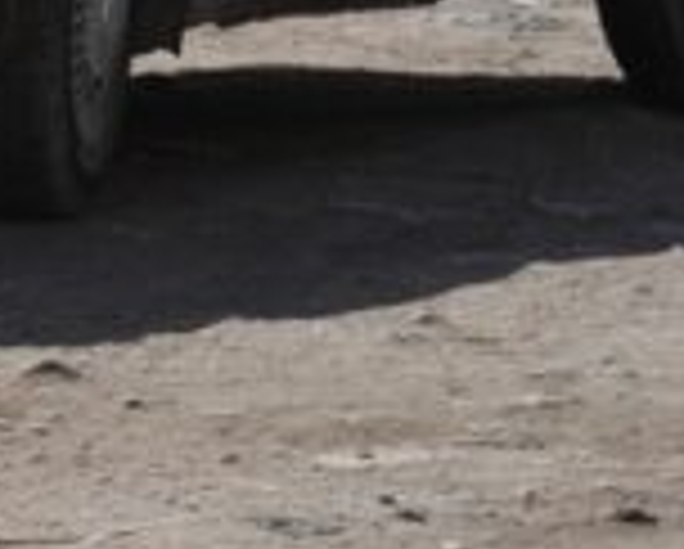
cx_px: -608
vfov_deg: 3.3
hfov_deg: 4.0
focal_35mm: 474
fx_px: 9608
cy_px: -158
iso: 640
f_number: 14
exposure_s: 1/800
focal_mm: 100
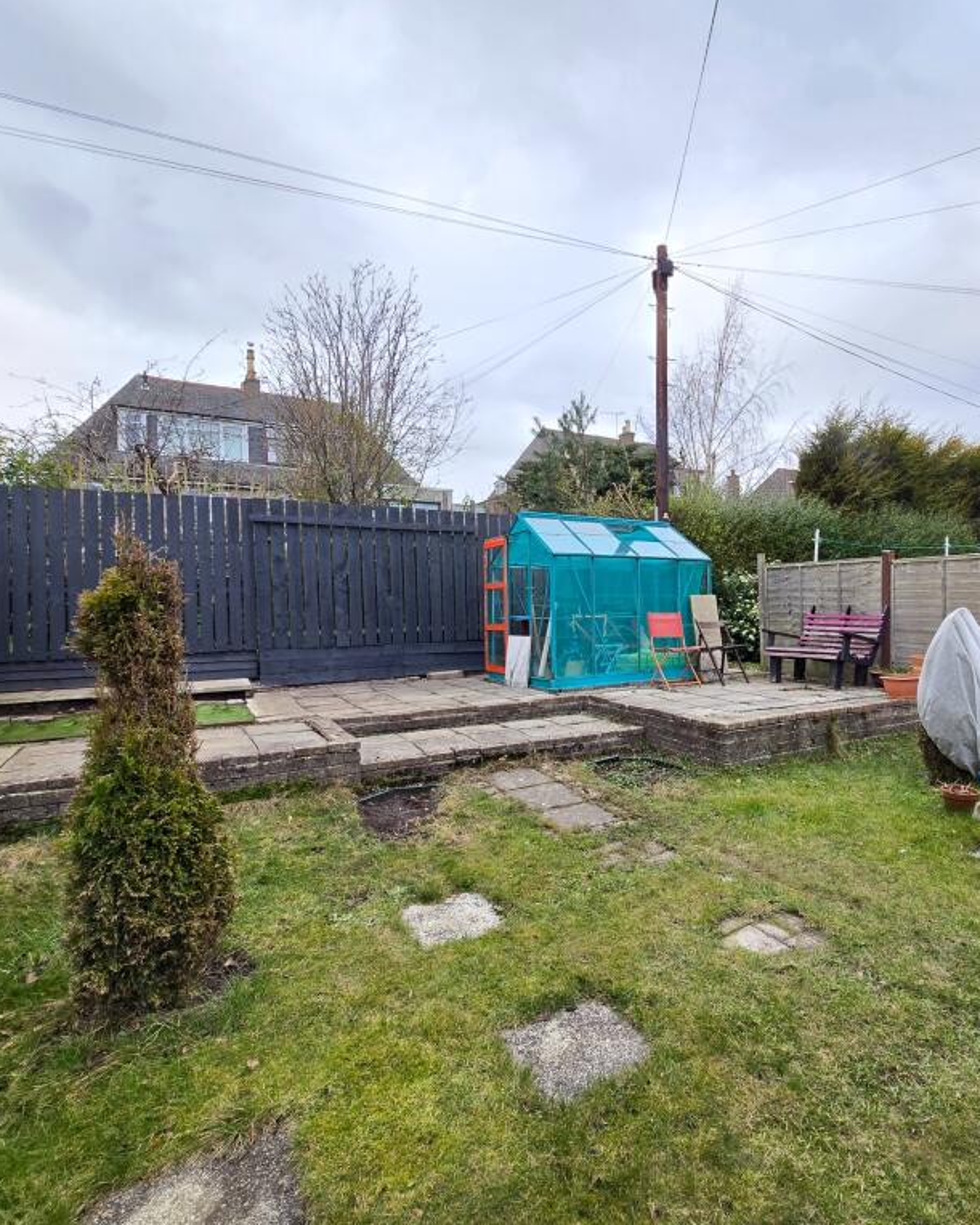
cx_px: 634
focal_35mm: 17
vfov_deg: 89.6
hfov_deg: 75.1
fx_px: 616
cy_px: 611
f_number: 2.2
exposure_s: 1/132
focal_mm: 2.2
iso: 80
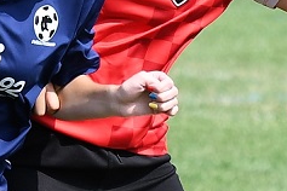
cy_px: 174
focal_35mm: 704
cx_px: 29
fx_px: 5612
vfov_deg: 2.0
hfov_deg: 2.9
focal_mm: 102
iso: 200
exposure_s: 1/1000
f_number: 4.5
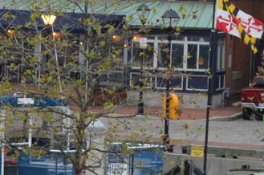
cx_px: 349
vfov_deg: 4.6
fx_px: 2188
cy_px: -36
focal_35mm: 299
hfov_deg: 6.8
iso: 400
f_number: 4.8
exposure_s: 1/40
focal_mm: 32
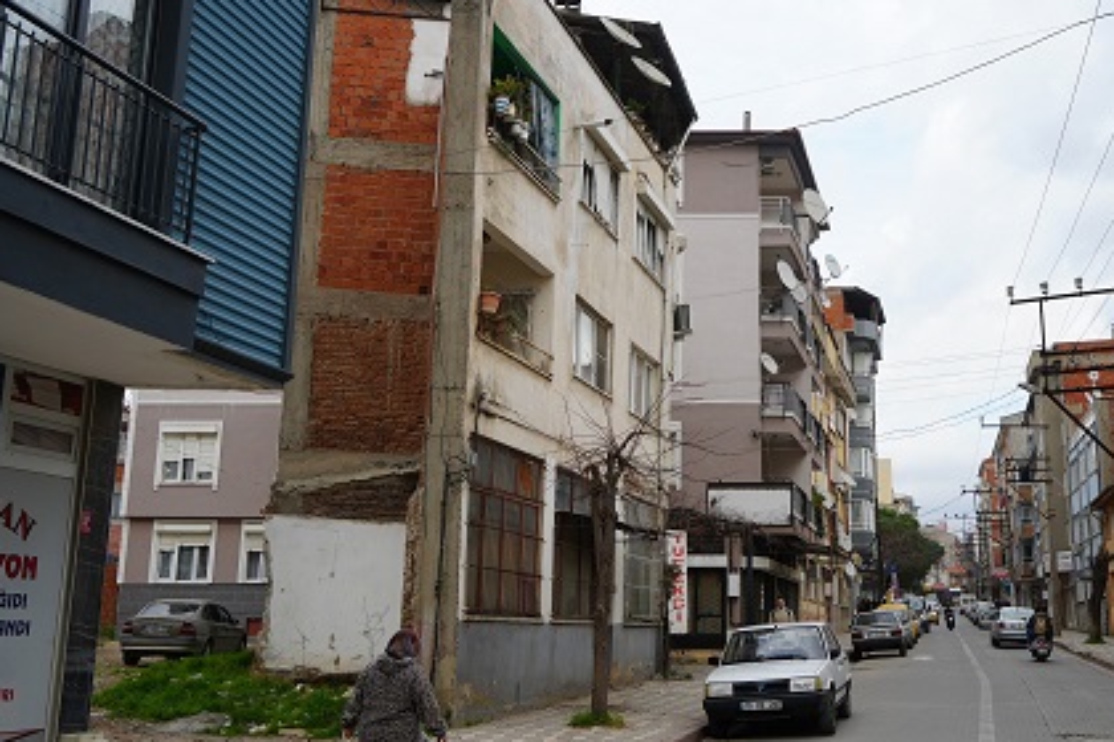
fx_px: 1238
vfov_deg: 33.4
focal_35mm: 40
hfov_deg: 47.9
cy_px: 360
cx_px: 706
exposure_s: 1/320
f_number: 5
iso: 100
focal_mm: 28
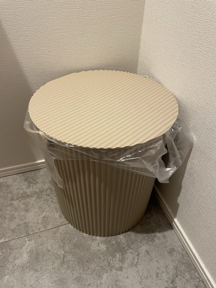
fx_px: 216
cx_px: 108
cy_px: 144
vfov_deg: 67.3
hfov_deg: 53.1
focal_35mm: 26
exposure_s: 1/50
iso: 400
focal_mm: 4.2
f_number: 1.6
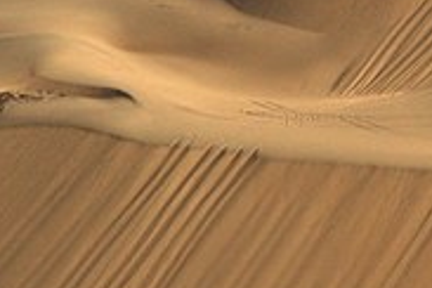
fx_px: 5496
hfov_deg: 4.4
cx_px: 829
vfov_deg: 3.0
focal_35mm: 458
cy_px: 38
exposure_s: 1/640
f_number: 13
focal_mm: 70
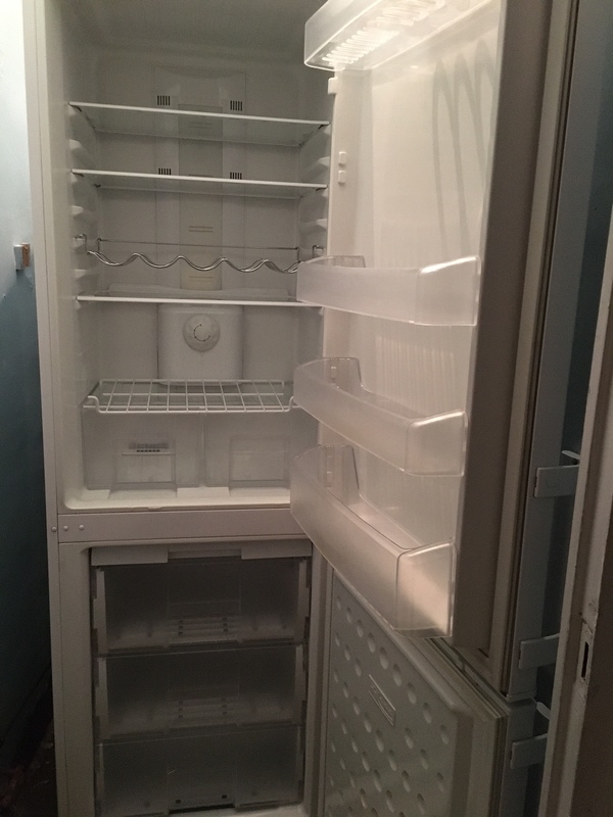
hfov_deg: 48.2
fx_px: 685
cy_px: 408
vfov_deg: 61.7
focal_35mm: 29
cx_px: 306
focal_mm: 4.15
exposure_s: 1/17
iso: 320
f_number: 2.2
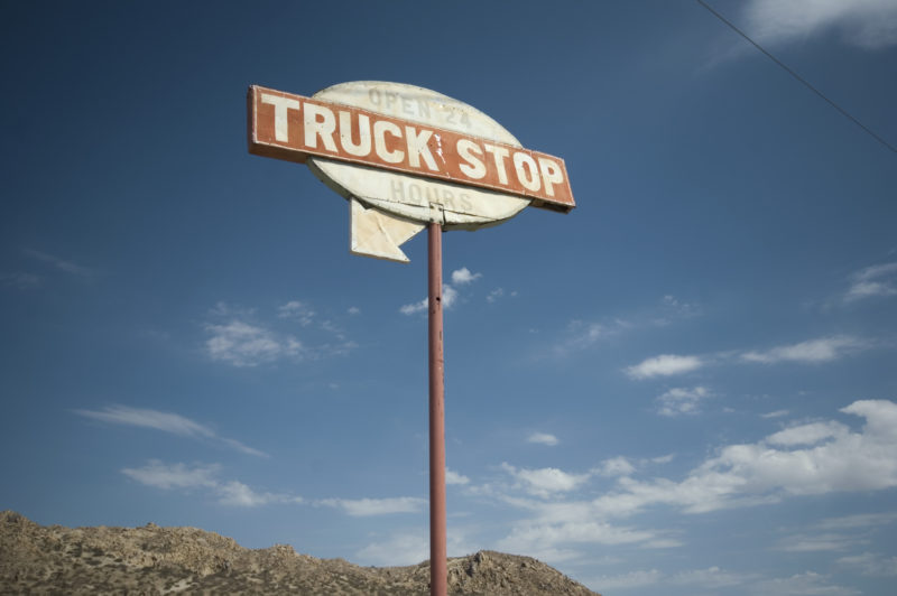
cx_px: 448
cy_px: 298
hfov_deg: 62.0
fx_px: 747
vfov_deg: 43.5
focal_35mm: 30
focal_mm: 20
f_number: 8
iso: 100
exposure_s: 1/250
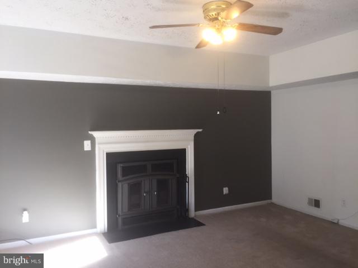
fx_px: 300
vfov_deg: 48.2
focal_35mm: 29
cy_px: 134
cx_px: 179
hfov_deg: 61.7
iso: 32
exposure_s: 1/60
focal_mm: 4.15
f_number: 2.2
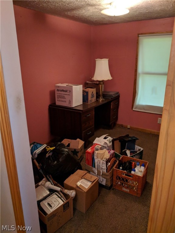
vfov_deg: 67.3
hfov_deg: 53.1
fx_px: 175
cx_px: 88
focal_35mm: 26
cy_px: 116
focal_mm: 4.67
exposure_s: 1/60
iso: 391
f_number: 2
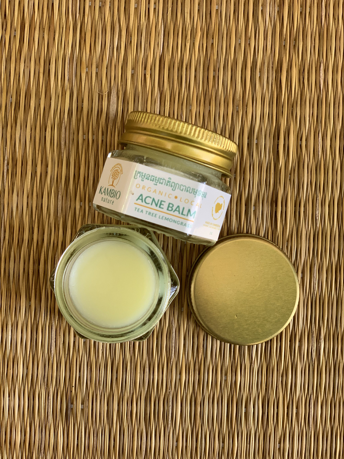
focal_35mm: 52
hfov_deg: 28.0
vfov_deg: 36.8
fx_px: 689
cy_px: 230
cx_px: 172
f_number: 2.4
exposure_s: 1/122
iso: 64
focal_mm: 6
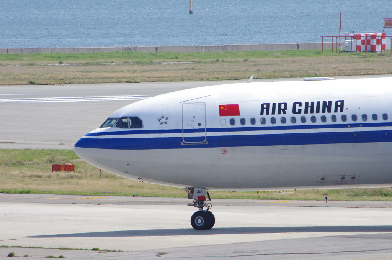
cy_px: 130
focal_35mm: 450
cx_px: 196
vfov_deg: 3.0
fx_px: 4889
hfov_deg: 4.6
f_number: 11
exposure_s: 1/1600
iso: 1600
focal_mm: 300
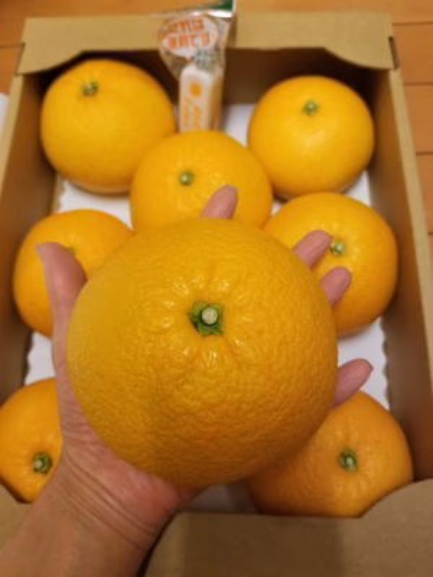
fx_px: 434
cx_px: 216
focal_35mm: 26
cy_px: 288
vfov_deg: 67.3
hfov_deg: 53.1
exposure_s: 1/25
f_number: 1.7
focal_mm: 4.25
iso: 250
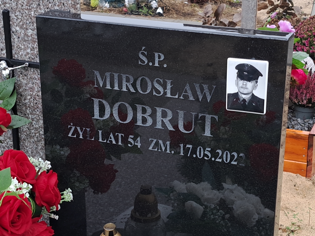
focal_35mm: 24
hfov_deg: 71.6
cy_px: 118
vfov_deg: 56.8
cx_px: 158
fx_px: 218
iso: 51
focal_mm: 5.23
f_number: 1.8
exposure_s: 1/50
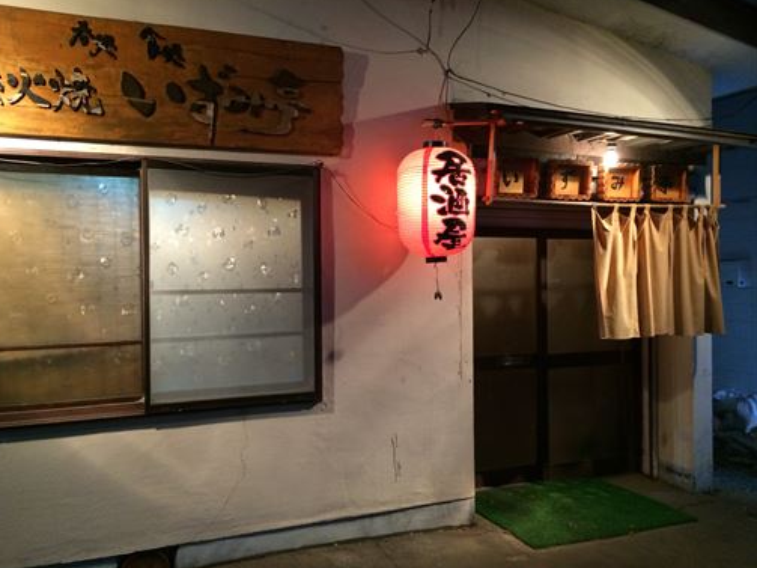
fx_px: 678
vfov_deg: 45.4
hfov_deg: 58.4
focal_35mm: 31
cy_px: 283
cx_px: 367
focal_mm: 4.12
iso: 320
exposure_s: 1/30
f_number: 2.2
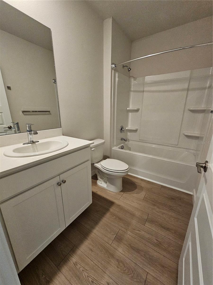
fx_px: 107
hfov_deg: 89.9
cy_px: 142
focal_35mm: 13
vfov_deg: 106.2
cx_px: 106
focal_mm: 2.2
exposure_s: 1/60
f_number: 2.2
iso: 320
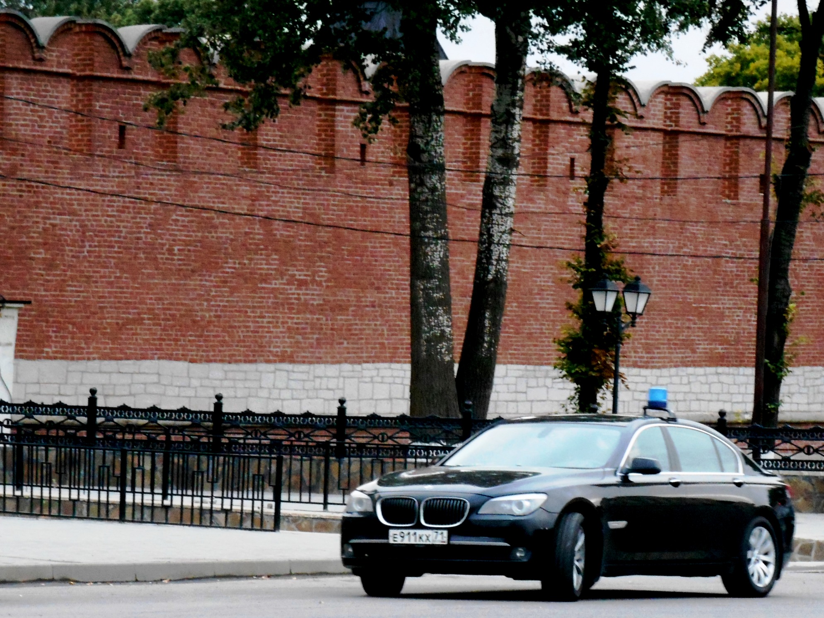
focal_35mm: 138
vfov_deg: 10.7
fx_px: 3285
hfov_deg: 14.3
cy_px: 309
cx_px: 412
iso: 800
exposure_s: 1/60
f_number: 5.7
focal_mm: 24.7
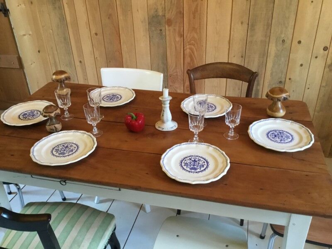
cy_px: 124
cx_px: 166
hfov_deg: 58.4
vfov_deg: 45.4
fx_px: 297
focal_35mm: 31
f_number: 2.4
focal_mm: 3.3
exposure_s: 1/25
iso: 200
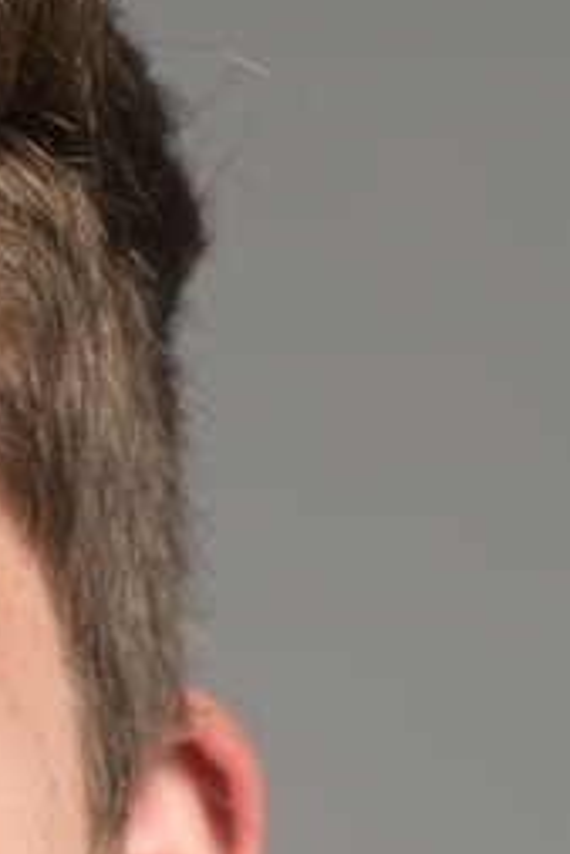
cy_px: 1057
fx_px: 10079
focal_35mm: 425
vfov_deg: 4.8
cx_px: -359
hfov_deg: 3.2
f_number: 9
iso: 100
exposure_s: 1/160
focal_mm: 105
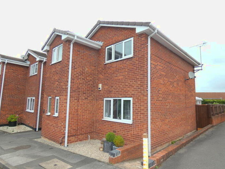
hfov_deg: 79.0
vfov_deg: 63.4
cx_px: 117
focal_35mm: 21
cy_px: 88
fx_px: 136
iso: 80
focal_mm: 3.6
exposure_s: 1/400
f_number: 2.8
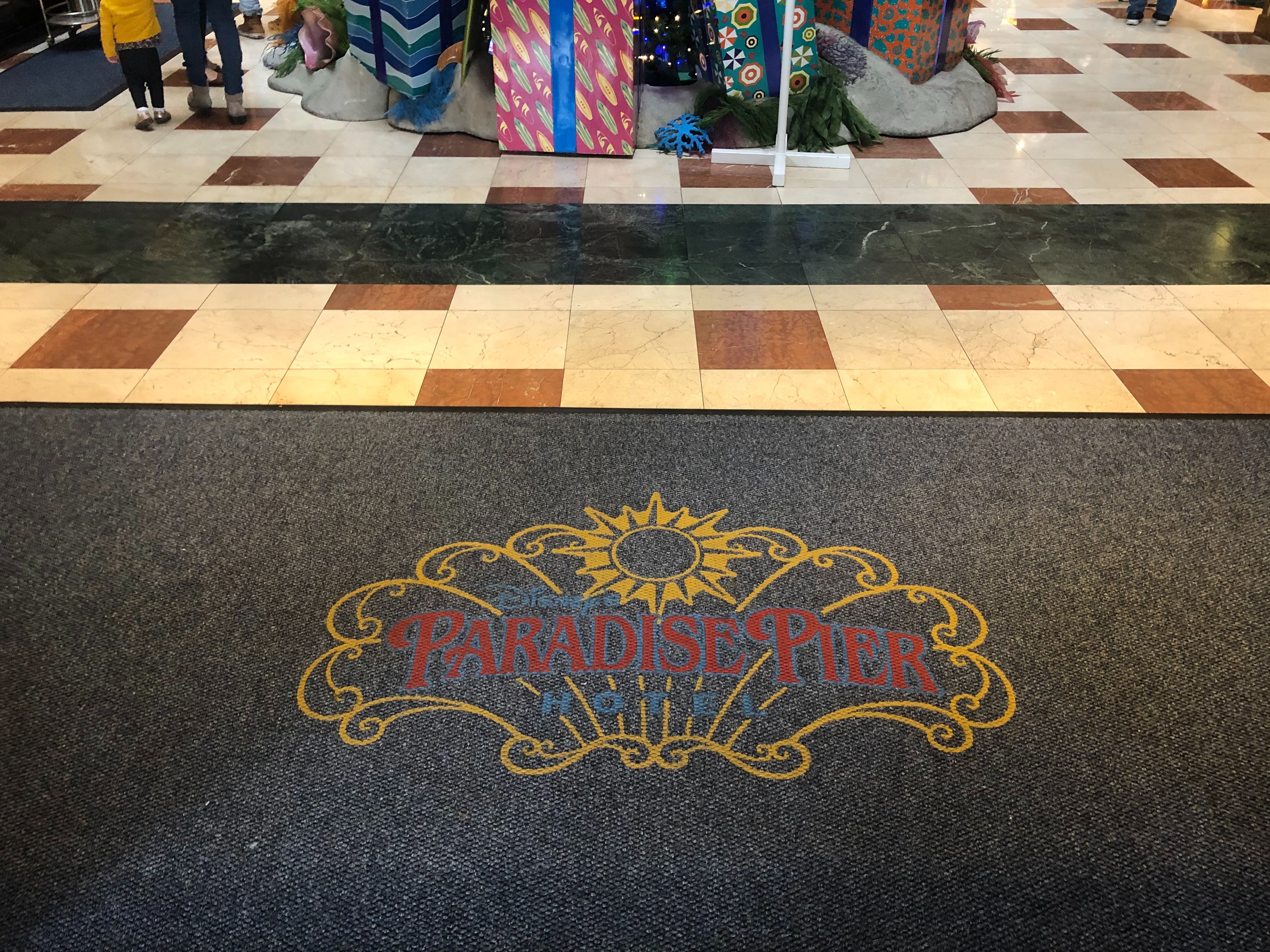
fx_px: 1027
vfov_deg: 49.7
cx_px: 635
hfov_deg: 63.4
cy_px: 476
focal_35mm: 28
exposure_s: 1/15
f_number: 1.8
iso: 64
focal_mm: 4
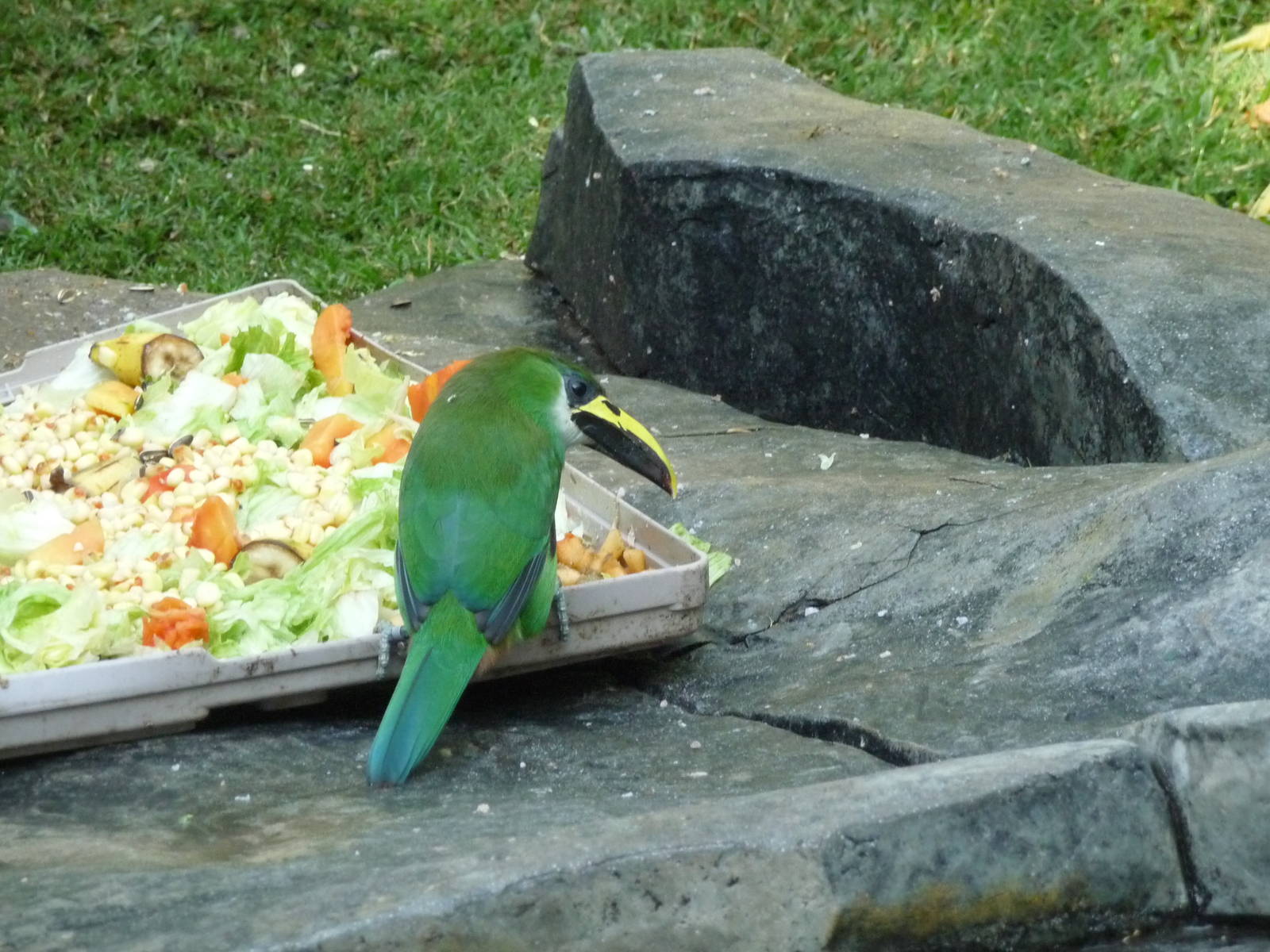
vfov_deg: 8.7
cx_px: 635
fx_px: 6237
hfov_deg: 11.6
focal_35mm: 170
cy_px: 476
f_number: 4.8
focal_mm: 29.1
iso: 500
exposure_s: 1/125
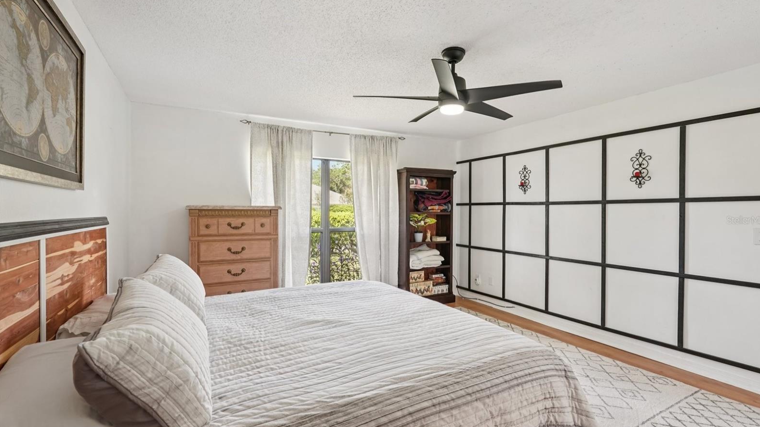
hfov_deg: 95.9
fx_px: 343
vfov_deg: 63.9
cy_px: 220
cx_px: 384
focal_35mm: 17
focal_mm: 16
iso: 400
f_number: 8
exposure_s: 1/20
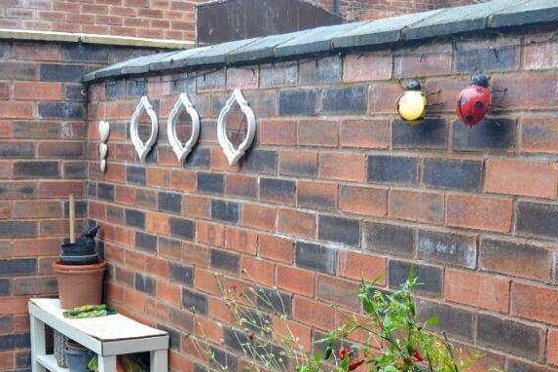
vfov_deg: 22.9
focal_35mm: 59
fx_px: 914
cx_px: 298
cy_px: 240
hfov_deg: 33.9
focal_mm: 22
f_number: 5
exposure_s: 1/100
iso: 400
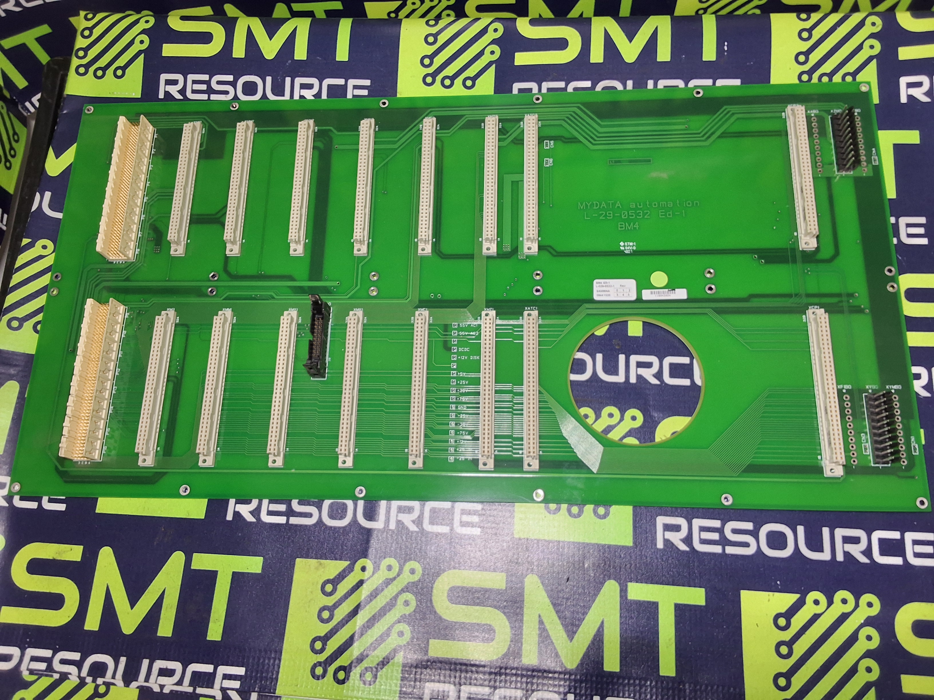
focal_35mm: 28
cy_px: 350
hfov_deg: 63.4
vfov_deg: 49.7
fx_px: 755
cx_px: 467
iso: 100
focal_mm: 2.91
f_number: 1.9
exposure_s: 1/40
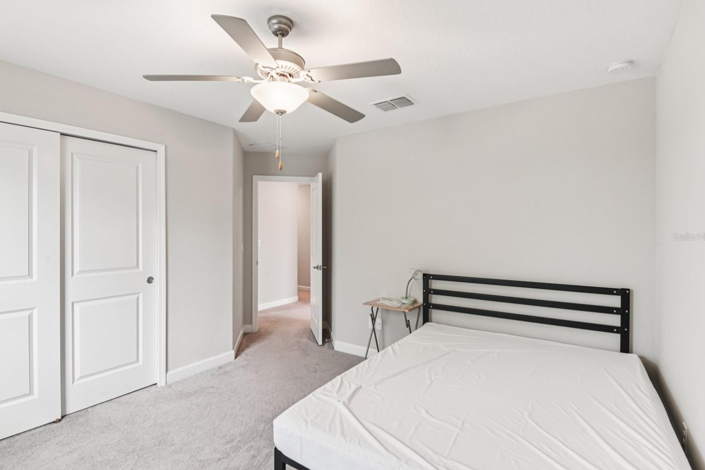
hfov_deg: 93.3
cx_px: 340
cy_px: 237
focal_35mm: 17
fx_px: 333
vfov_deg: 70.4
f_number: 8
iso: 400
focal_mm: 16
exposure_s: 1/20
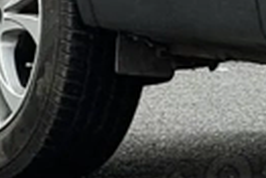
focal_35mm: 610
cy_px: -233
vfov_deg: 2.3
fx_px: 4517
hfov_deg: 3.3
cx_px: 841
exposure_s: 1/99
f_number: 2.8
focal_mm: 9
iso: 25
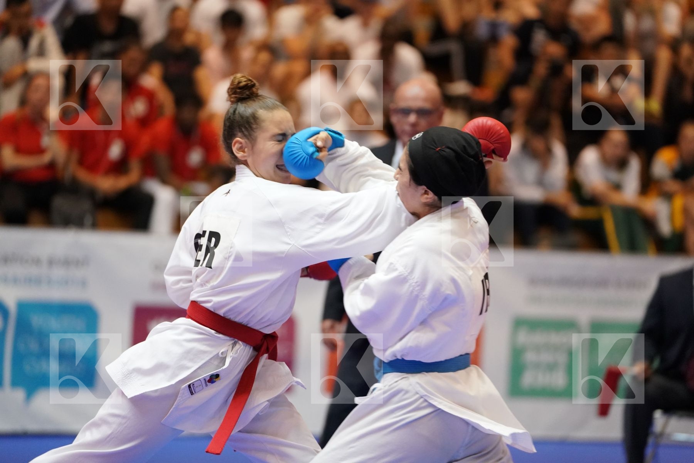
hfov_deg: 12.1
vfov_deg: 8.1
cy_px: 232
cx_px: 347
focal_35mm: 170
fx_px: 3277
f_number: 2.8
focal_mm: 170
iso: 5000
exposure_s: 1/800
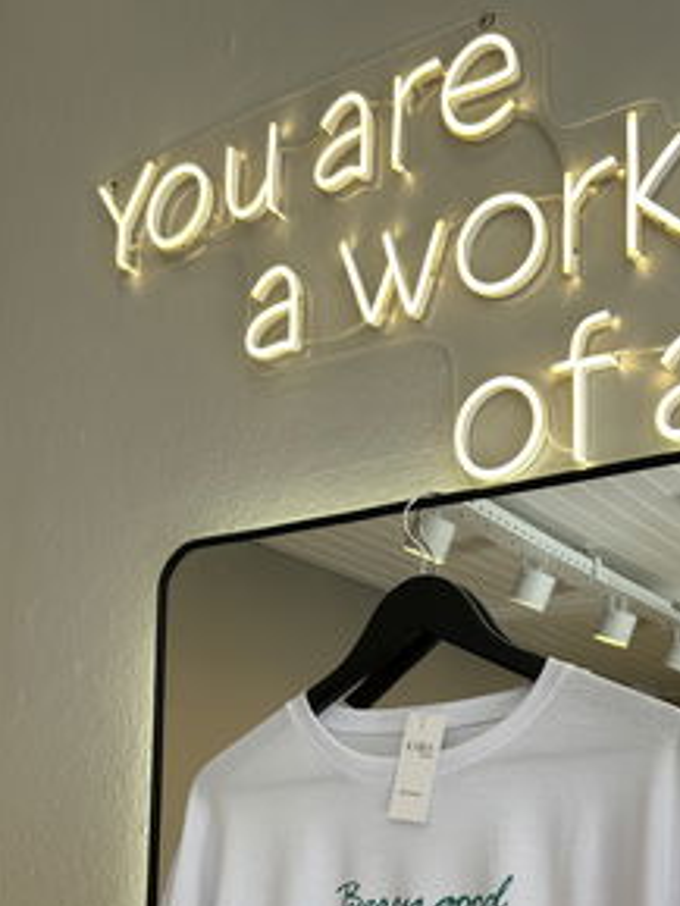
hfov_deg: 30.2
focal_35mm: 48
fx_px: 1256
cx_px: 411
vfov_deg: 36.9
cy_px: 832
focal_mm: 5.7
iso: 40
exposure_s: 1/220
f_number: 1.5
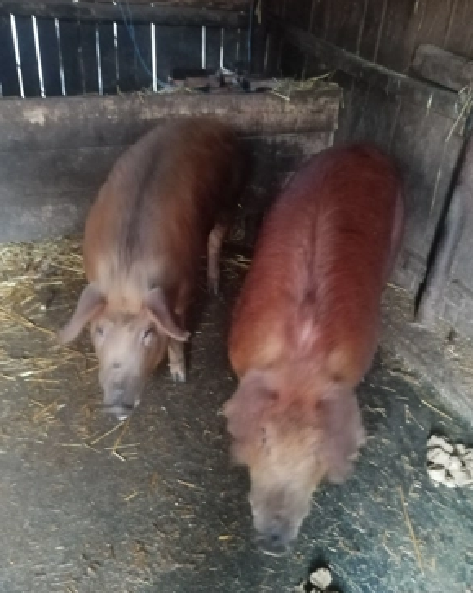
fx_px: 490
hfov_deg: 51.5
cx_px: 241
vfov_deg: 62.2
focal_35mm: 28
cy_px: 286
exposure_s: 1/14.3
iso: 1681
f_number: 1.8
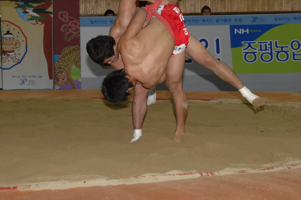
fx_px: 1050
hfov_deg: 16.3
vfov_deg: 10.8
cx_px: 160
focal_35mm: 126
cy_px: 49
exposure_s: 1/125
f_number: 4.8
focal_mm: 55
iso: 800
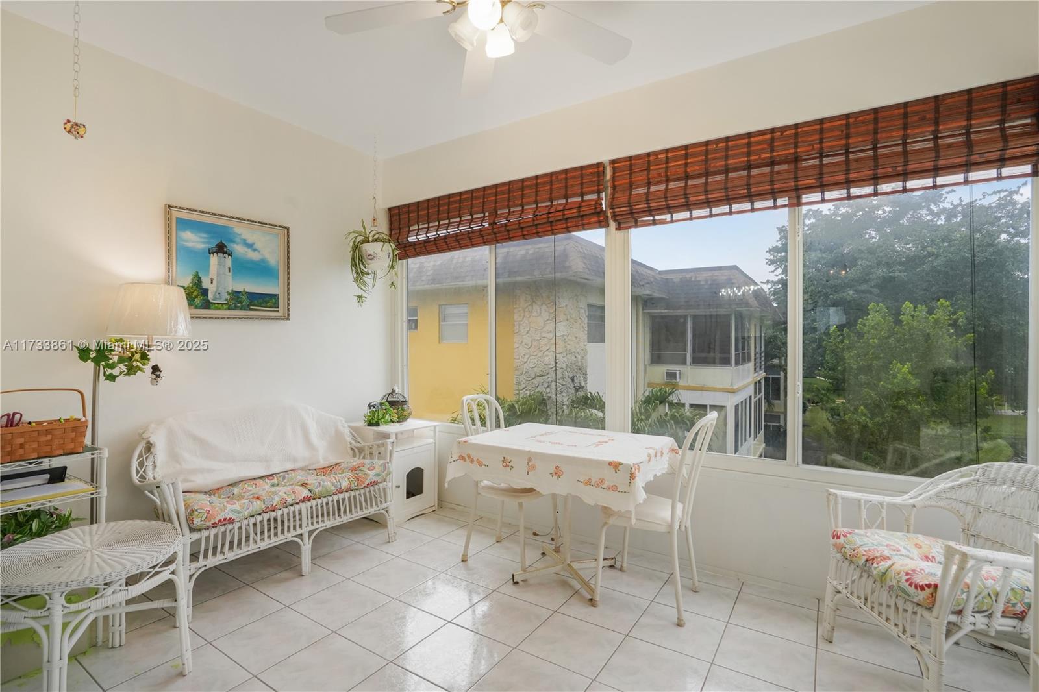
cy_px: 346
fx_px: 462
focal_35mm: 16
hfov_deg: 96.7
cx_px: 520
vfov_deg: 73.7
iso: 1600
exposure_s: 1/250
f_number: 10
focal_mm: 16
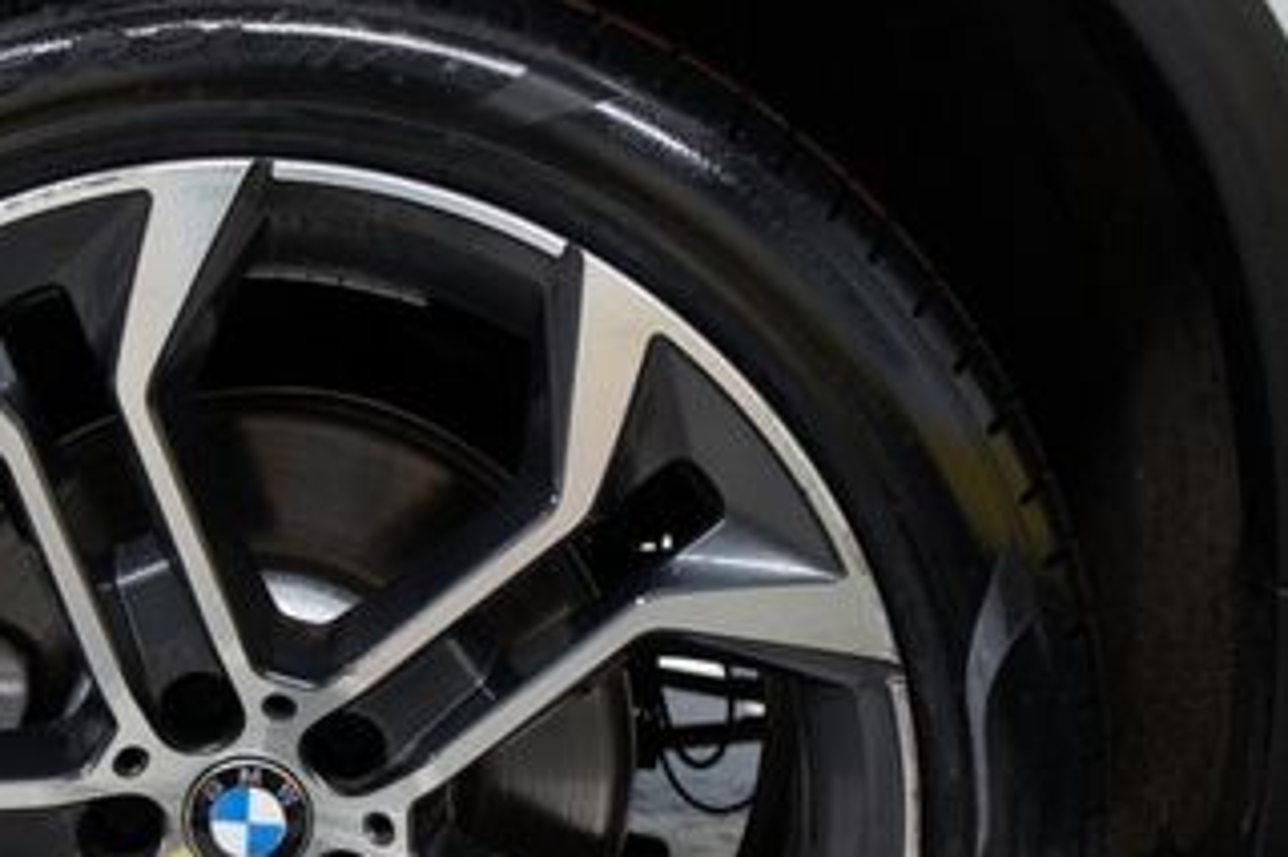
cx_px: 306
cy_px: 789
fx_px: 2467
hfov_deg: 28.8
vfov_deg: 19.3
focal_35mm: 69
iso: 640
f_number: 4
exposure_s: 1/40
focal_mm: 23
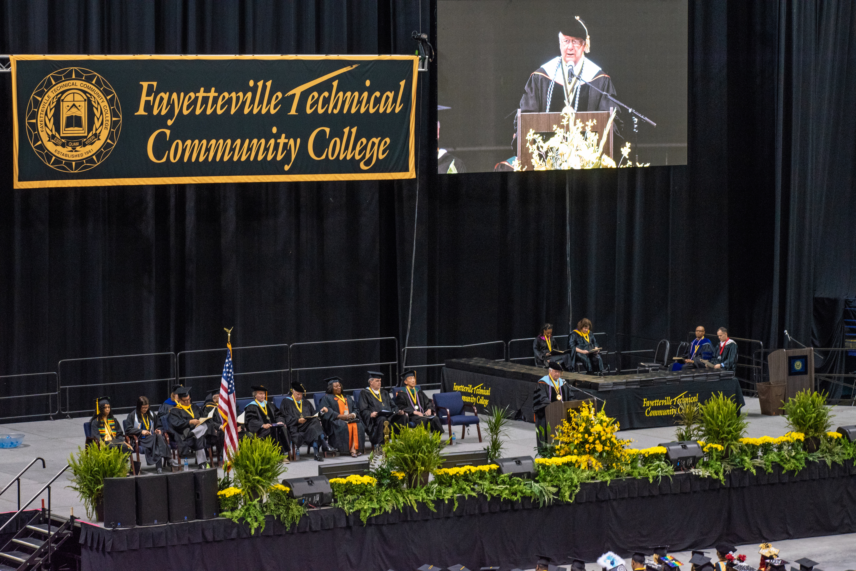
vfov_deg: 10.2
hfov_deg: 15.2
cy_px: 286
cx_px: 428
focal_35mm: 135
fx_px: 3210
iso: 1000
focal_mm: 90
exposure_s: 1/125
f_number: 8
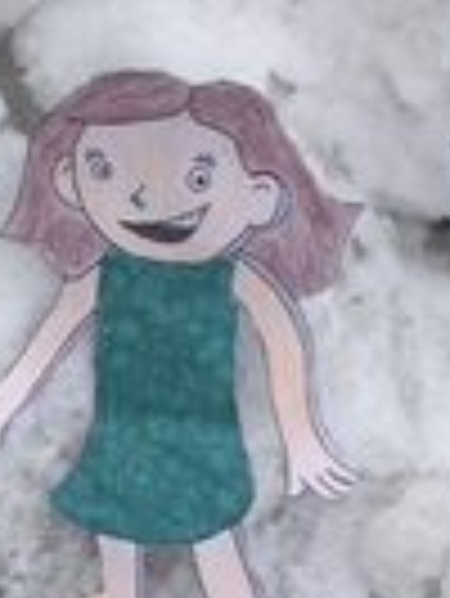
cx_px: 99
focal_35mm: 112
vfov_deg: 17.5
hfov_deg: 13.2
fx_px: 1938
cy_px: 207
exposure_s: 1/815
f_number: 2.4
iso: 25
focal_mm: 3.3
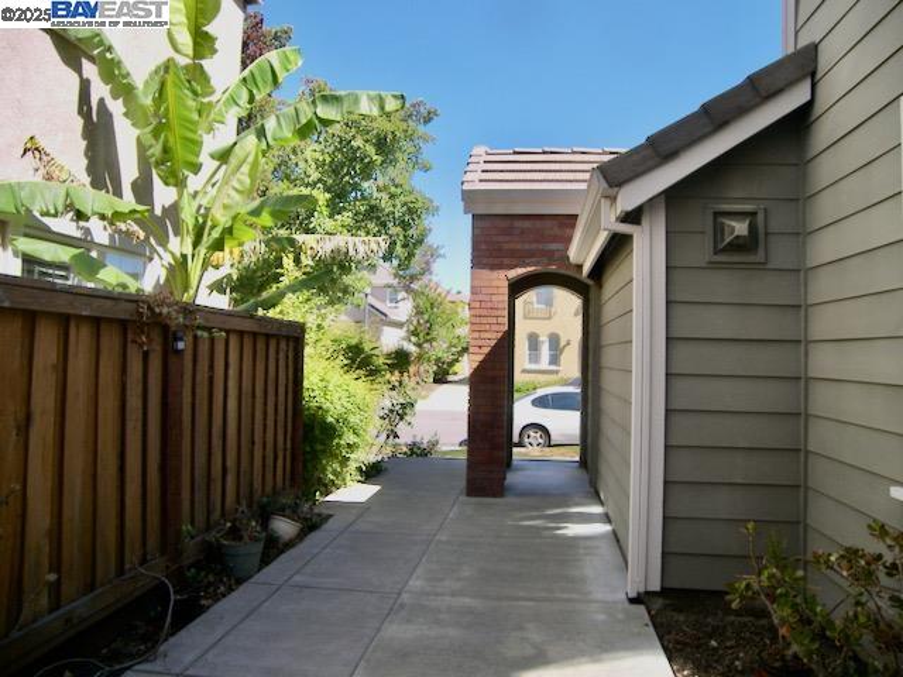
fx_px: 626
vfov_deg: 56.8
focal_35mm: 24
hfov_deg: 71.6
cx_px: 452
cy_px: 338
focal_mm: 5
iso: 50
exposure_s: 1/400
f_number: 2.8
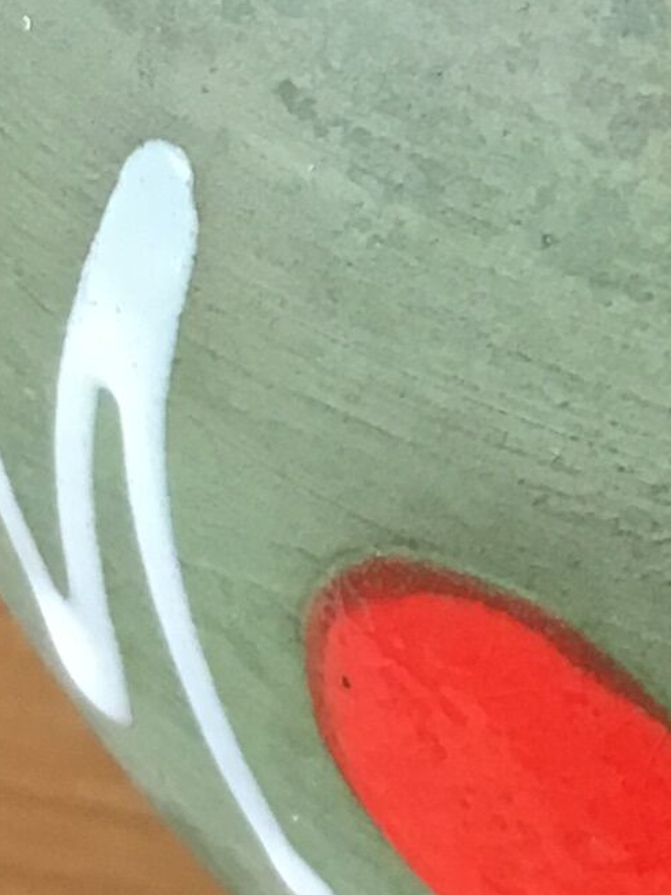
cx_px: 1564
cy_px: -300
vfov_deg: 10.8
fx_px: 4599
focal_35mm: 178
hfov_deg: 7.8
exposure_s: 1/33
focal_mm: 4.15
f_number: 2.2
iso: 50
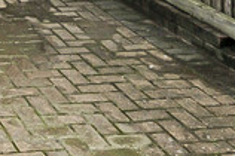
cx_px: -170
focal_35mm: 97
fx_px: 633
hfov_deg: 17.6
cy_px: -244
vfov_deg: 11.2
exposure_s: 1/500
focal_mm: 10
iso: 200
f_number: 5.6
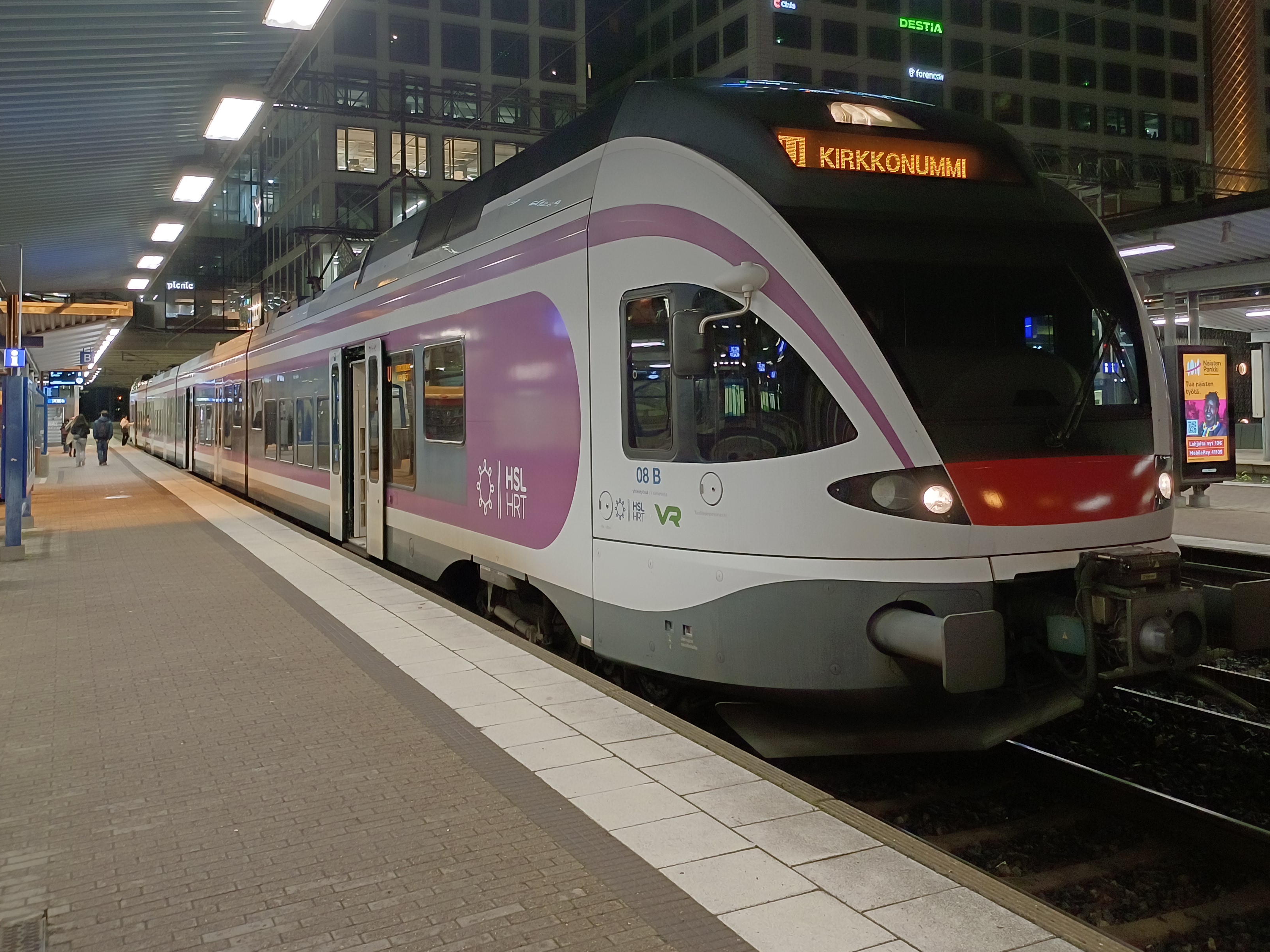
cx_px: 659
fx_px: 1137
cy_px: 385
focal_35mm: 31
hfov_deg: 58.3
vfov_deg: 45.2
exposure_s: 1/30
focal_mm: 4.65
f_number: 1.8
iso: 400
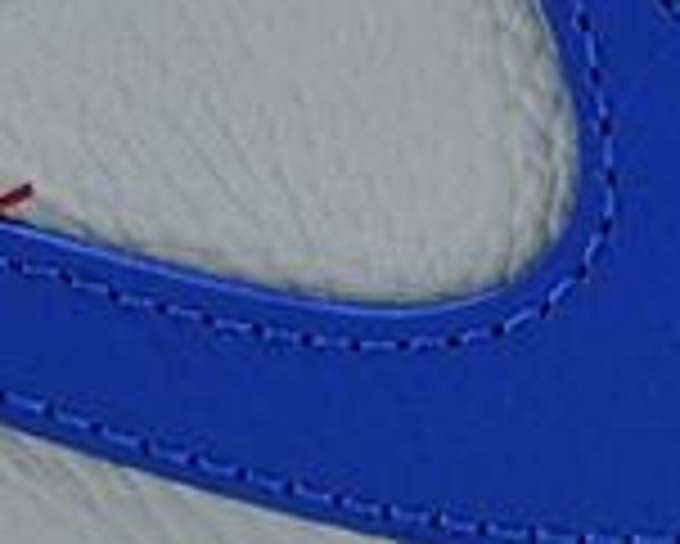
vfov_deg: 4.3
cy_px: 31
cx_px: 829
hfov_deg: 5.3
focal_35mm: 363
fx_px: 7302
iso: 100
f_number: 5
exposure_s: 1/50
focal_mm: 32.5
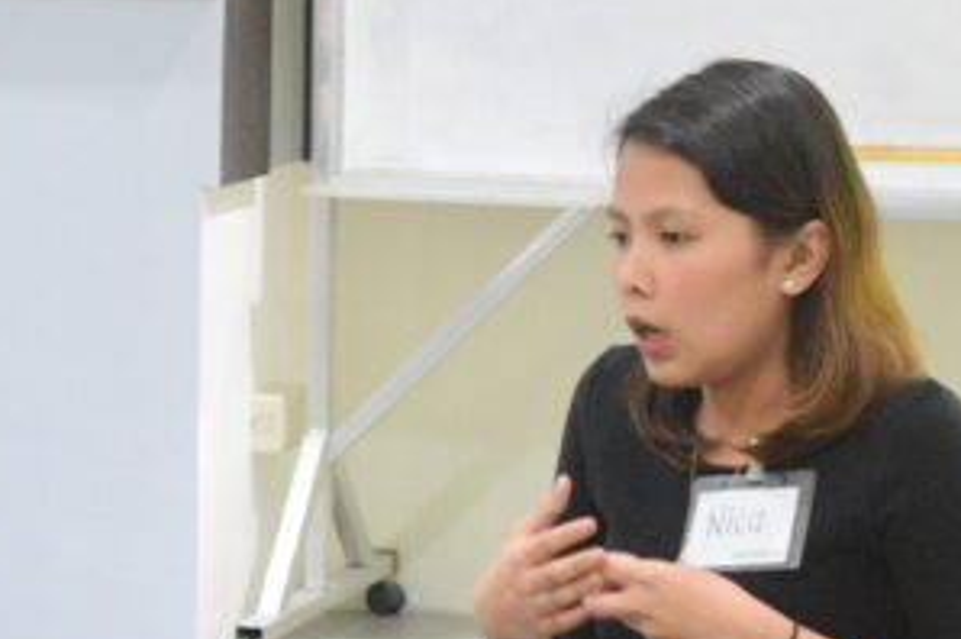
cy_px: 508
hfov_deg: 11.4
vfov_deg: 7.6
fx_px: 4802
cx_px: 129
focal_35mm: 180
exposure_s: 1/40
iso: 6400
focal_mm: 55
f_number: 5.6
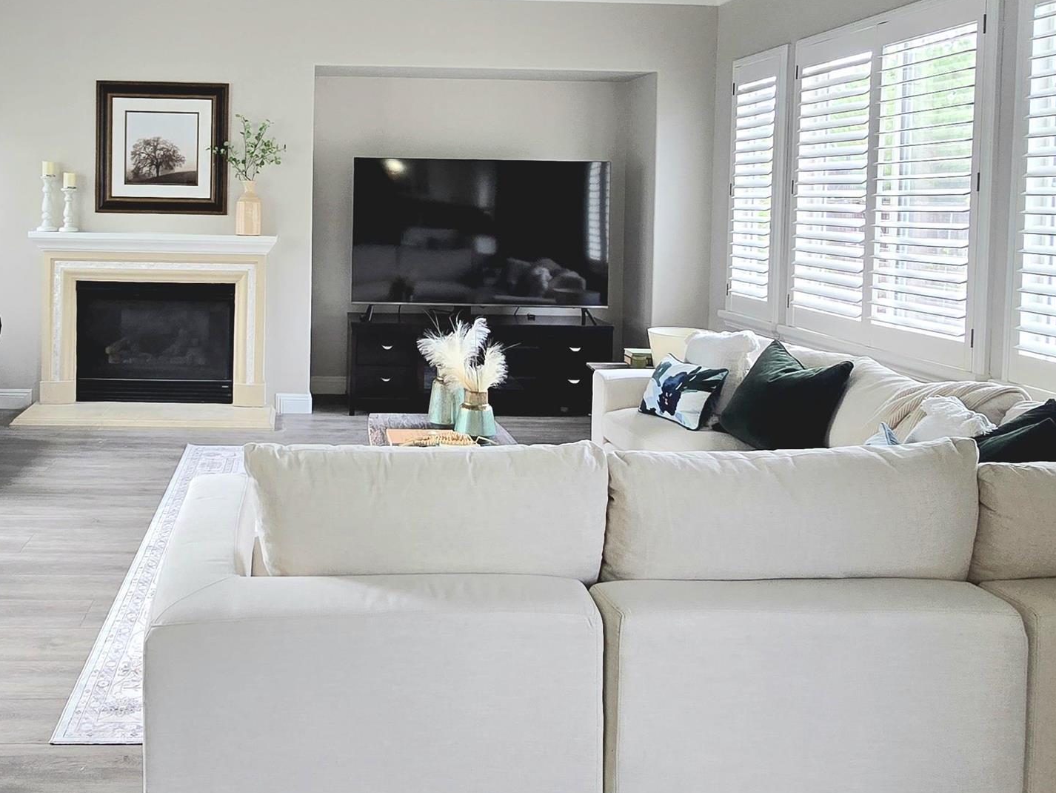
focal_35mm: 28
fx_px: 854
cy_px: 233
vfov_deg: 48.5
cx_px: 329
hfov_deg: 61.5
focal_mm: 2.2
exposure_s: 1/60.2
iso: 64
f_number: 2.2
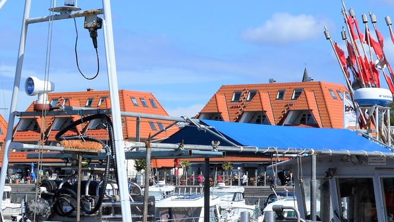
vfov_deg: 10.9
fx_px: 1160
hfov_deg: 19.3
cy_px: 154
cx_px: 228
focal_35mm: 111
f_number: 9
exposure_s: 1/400
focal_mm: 22
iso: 100
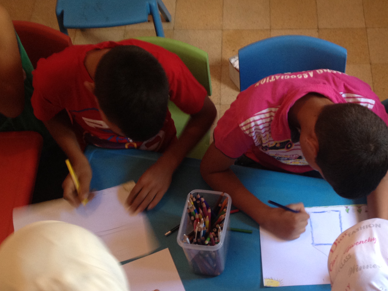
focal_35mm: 57
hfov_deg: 33.3
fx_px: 639
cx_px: 280
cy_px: 206
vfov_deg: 25.4
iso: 100
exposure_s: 1/20
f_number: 2.4
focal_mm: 4.28
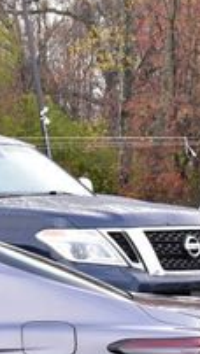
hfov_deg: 6.4
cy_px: 365
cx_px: -296
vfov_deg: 11.9
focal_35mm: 179
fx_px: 1683
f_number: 9
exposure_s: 1/125
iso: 400
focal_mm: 36
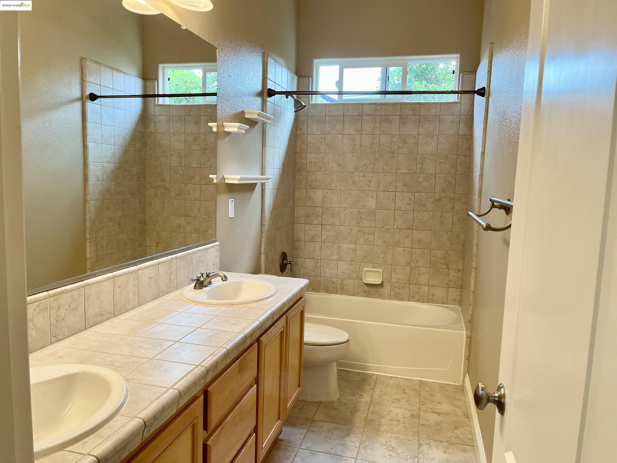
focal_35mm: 26
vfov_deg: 53.1
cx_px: 308
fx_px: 463
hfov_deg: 67.3
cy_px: 232
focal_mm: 5.1
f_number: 1.6
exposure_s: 1/120
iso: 125
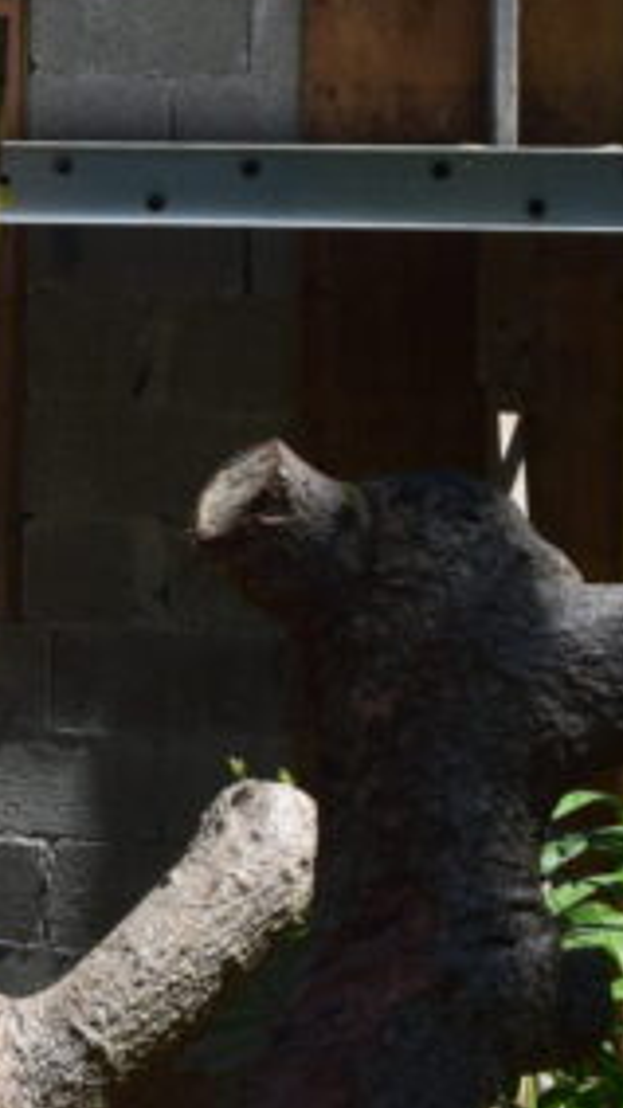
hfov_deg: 8.9
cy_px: 190
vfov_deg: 17.0
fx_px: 3674
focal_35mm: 125
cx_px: -788
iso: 360
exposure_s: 1/500
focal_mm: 22
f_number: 11
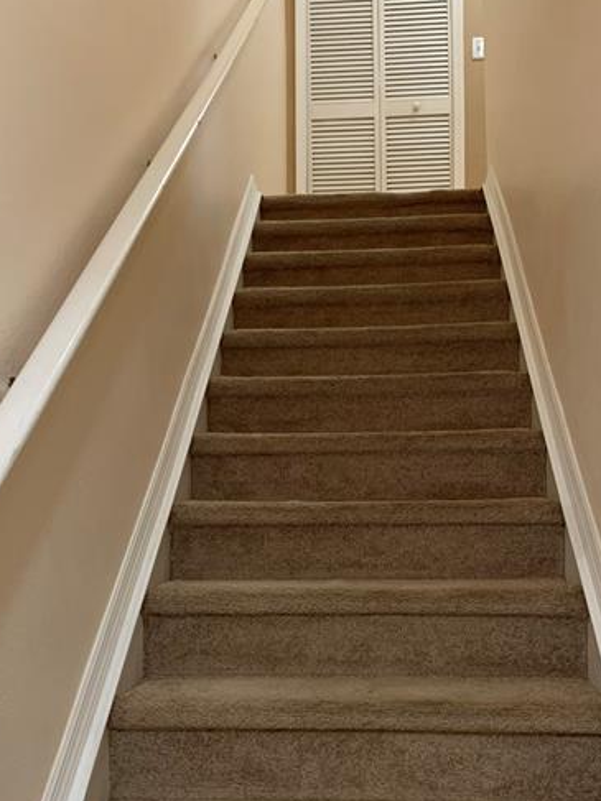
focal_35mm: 41
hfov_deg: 35.1
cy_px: 507
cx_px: 316
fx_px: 950
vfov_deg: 45.4
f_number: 1.8
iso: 250
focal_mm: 4.25
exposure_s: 1/40
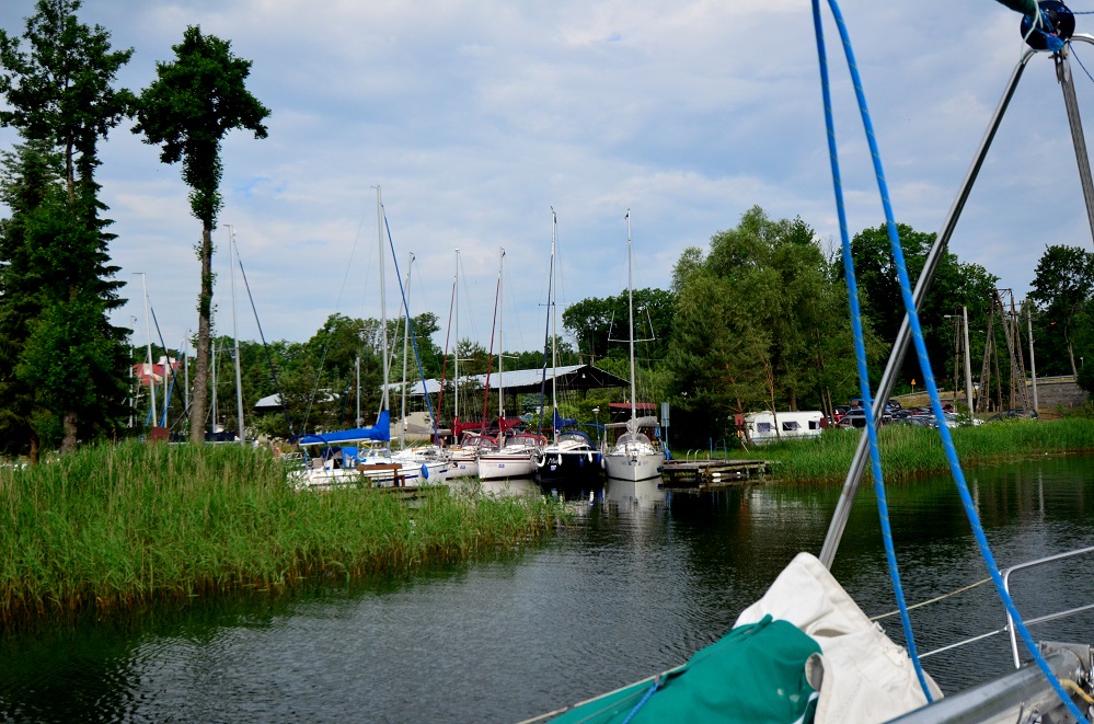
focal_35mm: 36
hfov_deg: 53.2
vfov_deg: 36.7
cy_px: 362
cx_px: 547
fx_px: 1091
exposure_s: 1/8000
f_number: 4.5
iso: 1000
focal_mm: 24
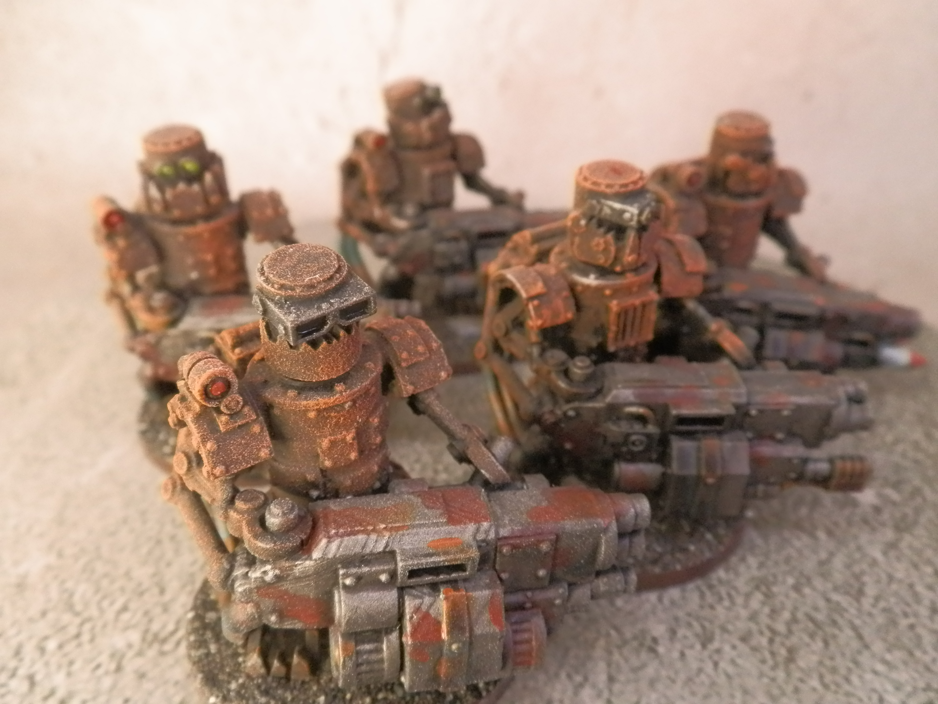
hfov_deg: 63.4
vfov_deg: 49.7
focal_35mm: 28
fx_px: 759
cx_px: 469
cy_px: 352
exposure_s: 1/60
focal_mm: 5
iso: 400
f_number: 3.1
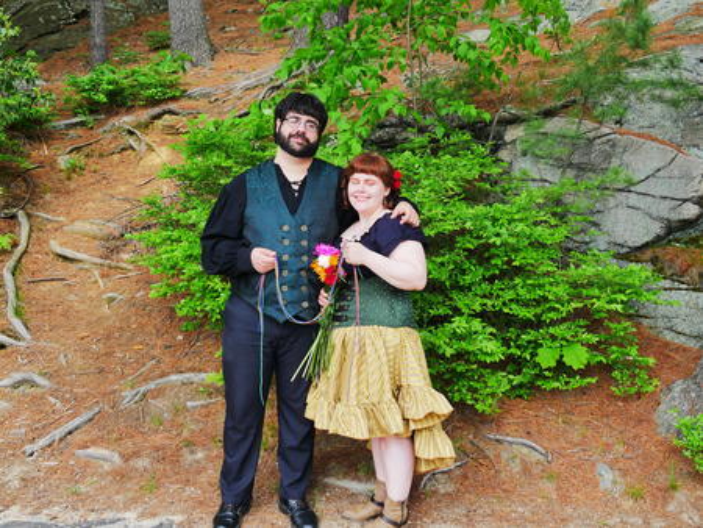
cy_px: 264
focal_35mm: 44
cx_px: 352
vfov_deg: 32.9
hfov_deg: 42.9
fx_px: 894
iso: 200
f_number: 5.6
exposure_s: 1/160
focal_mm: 22
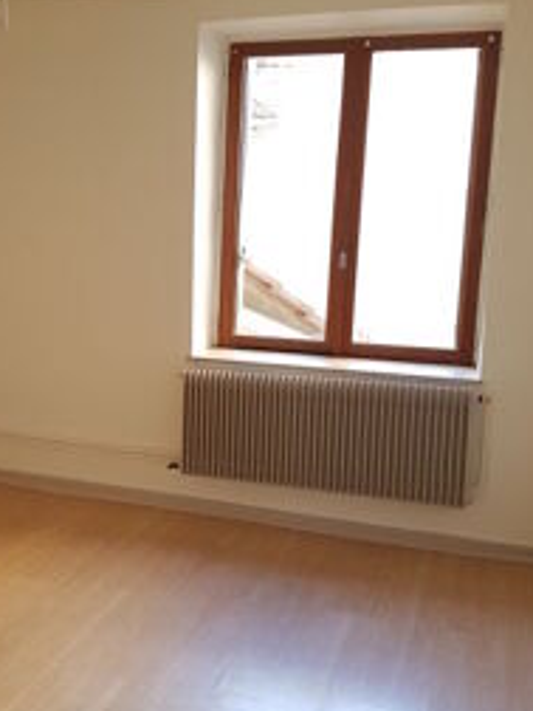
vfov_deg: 42.9
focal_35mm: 44
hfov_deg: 32.4
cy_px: 340
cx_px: 144
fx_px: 903
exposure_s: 1/50
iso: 64
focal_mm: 4.2
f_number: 1.7
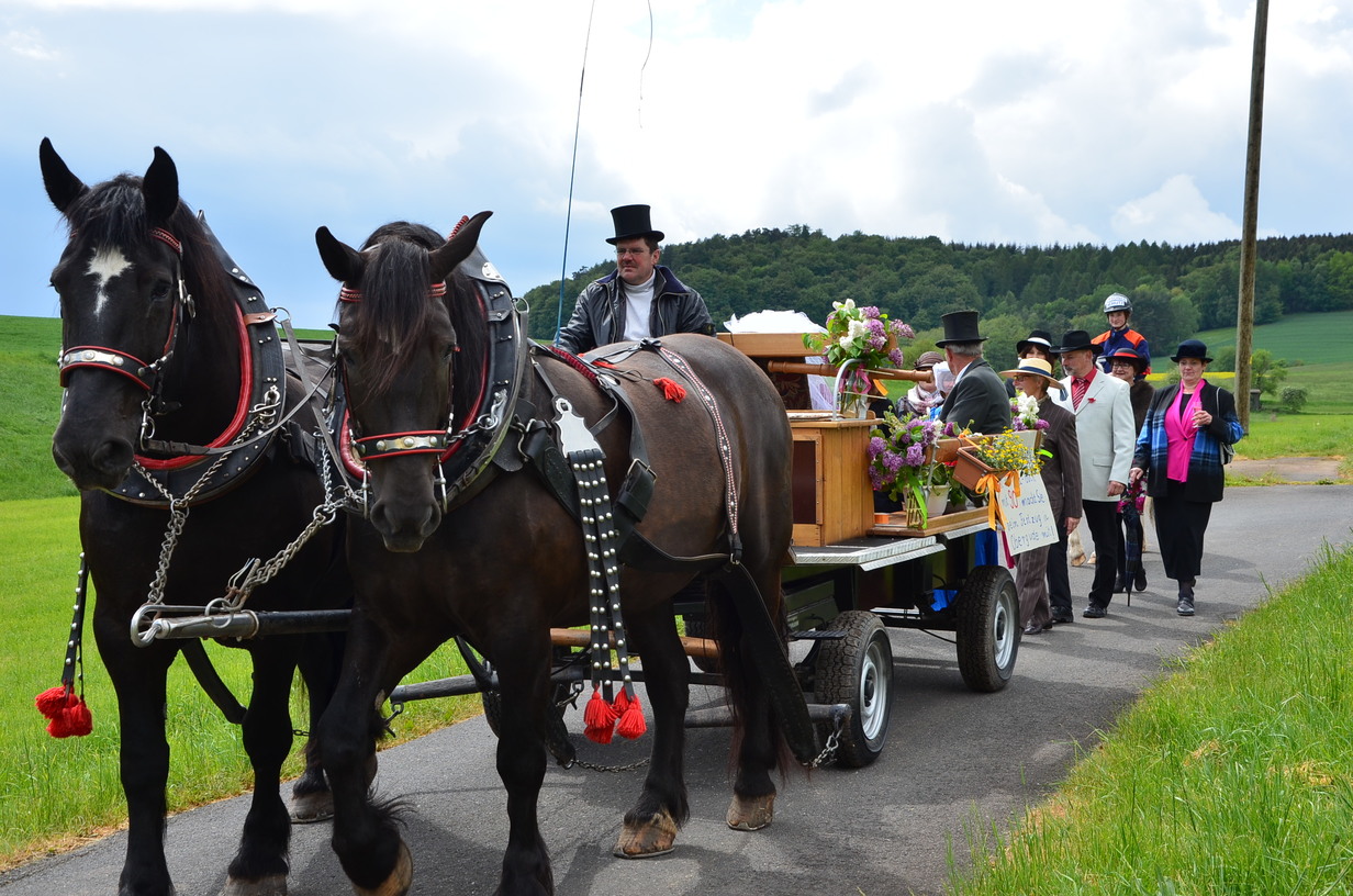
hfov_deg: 37.9
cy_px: 448
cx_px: 676
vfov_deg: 25.6
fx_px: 1969
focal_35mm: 52
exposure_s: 1/320
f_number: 10
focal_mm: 35
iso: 200
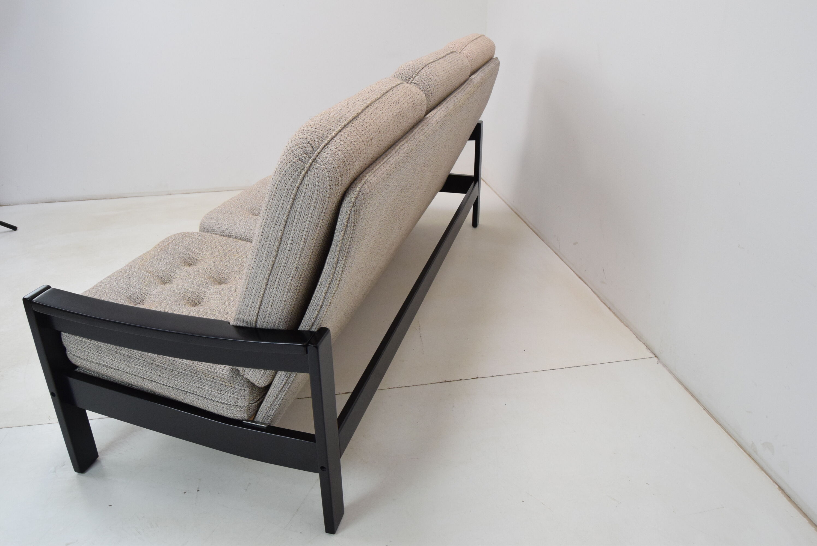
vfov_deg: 48.0
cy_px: 273
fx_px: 613
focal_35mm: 27
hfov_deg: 67.3
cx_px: 408
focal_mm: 18
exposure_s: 1/200
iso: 1600
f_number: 7.1
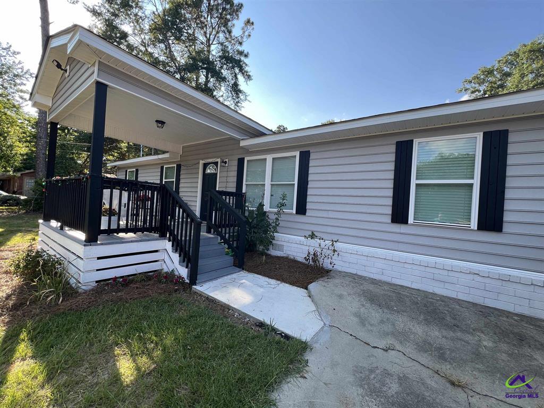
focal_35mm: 13
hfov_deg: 106.2
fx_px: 204
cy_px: 204
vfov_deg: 89.9
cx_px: 272
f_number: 1.8
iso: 32
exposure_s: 1/219
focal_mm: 1.57
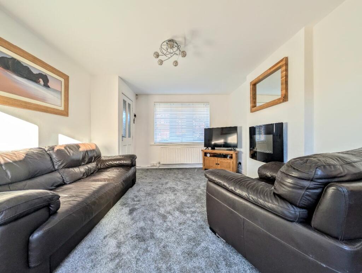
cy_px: 136
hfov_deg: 110.5
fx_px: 126
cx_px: 181
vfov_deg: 94.6
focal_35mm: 12
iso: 79
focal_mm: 2.02
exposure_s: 1/267
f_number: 1.7
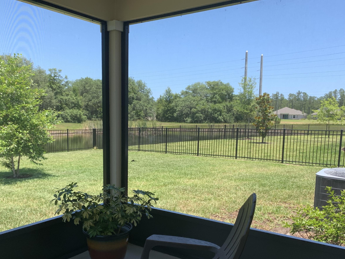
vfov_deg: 42.7
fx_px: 329
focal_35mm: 33
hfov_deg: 55.3
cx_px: 157
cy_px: 160
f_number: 1.8
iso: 25
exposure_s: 1/647
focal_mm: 4.25
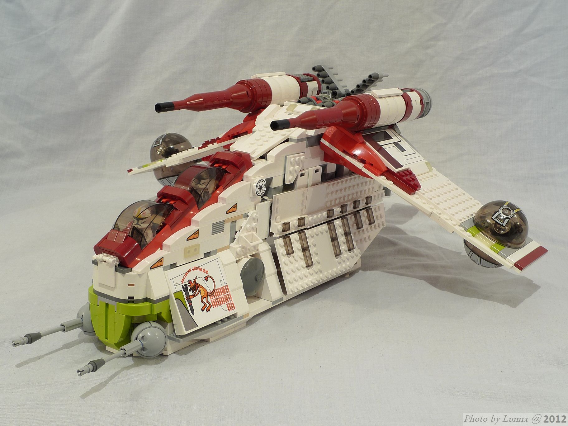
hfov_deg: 36.8
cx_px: 284
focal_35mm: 52
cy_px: 213
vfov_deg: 28.0
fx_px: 853
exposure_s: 3.2
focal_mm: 11.1
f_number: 4.5
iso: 80
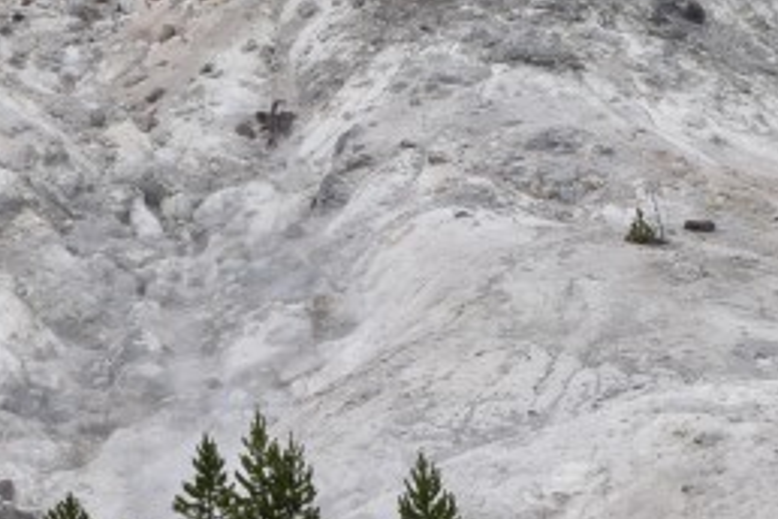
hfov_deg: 6.6
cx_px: 1092
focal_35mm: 309
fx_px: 6677
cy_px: 456
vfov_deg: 4.4
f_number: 9
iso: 200
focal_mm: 52
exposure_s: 1/320
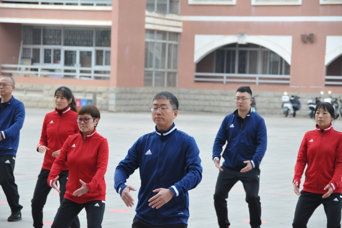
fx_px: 1353
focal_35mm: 142
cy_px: 114
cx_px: 171
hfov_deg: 14.4
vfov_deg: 9.6
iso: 1250
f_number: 5.3
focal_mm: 95
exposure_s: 1/125
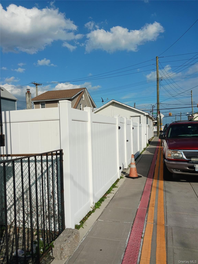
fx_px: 206
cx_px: 99
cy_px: 132
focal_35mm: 27
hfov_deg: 51.4
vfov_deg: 65.3
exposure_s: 1/640
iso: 20
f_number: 1.8
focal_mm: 4
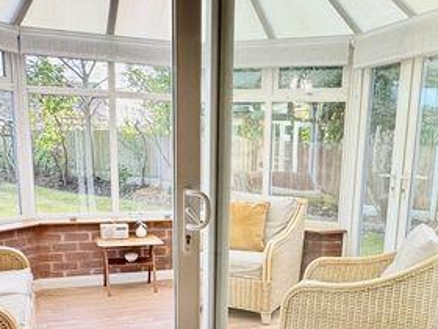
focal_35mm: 40
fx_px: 506
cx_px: 247
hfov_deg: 46.7
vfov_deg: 34.9
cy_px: 260
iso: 64
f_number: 2.2
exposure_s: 1/99
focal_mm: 2.22
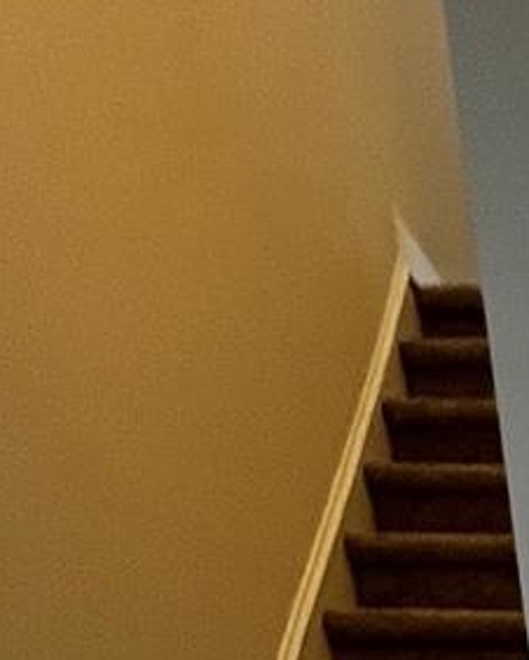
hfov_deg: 16.9
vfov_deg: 16.0
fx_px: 1349
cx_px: 1039
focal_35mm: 69
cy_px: 1512
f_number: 1.8
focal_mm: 1.57
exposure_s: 1/60
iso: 250
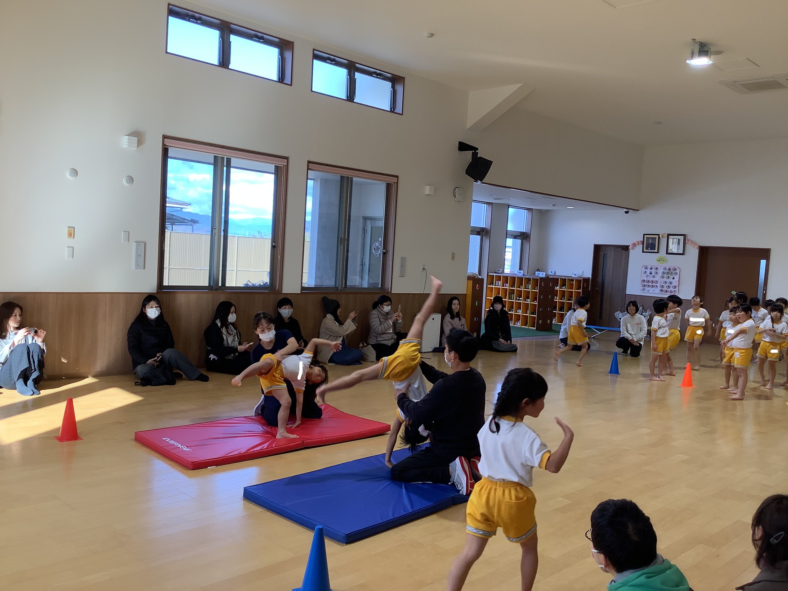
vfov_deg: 45.4
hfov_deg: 58.4
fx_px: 706
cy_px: 296
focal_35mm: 31
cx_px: 394
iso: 64
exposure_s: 1/120
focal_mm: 3.3
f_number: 2.4
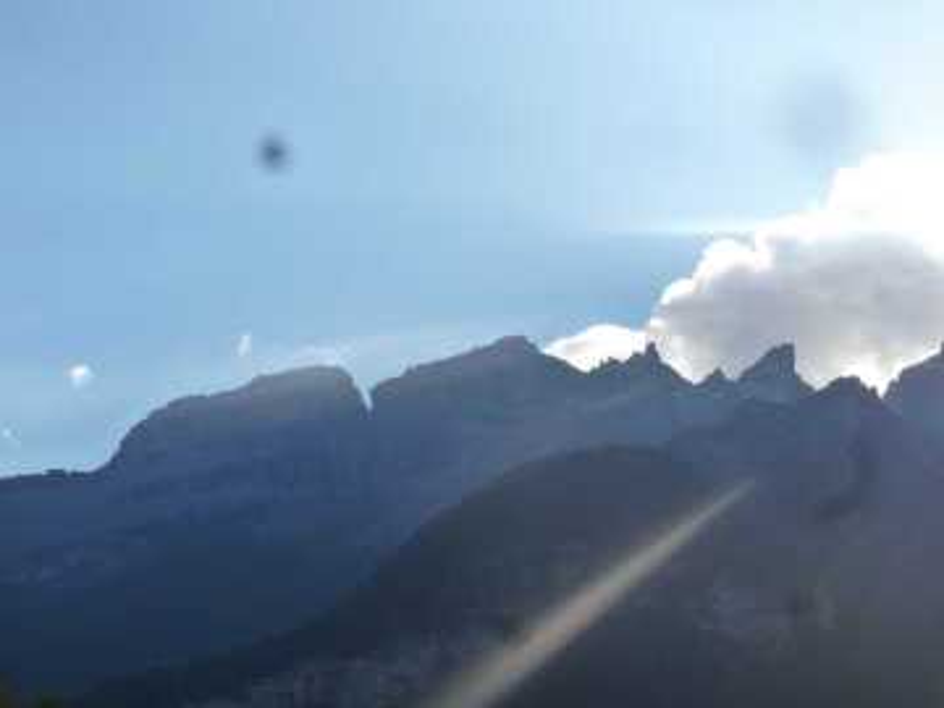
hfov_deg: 22.0
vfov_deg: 16.6
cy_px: 354
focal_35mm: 89
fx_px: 2427
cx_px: 472
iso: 160
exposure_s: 1/500
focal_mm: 16
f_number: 5.6
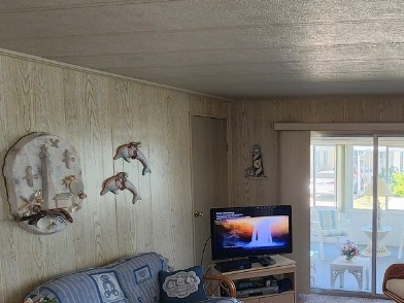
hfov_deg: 47.6
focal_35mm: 34
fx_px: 397
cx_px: 374
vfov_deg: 41.2
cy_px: 204
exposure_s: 1/60
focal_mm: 2.2
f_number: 2.2
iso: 64
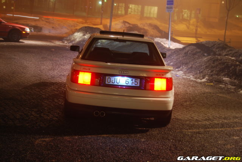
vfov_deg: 20.2
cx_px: 121
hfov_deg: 29.8
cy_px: 81
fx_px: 454
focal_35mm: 68
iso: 400
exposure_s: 1/2.5
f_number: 5.3
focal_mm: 45
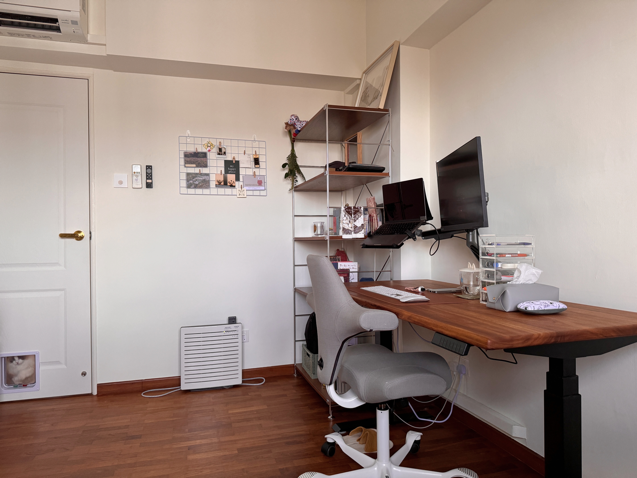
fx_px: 442
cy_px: 239
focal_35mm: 24
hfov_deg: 71.6
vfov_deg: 56.8
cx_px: 318
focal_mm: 6.76
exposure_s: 1/60
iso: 320
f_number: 1.78
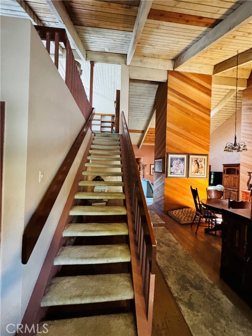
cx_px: 126
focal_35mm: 14
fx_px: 136
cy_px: 168
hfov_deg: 85.7
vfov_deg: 102.1
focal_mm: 2.22
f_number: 2.2
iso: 1000
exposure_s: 1/60
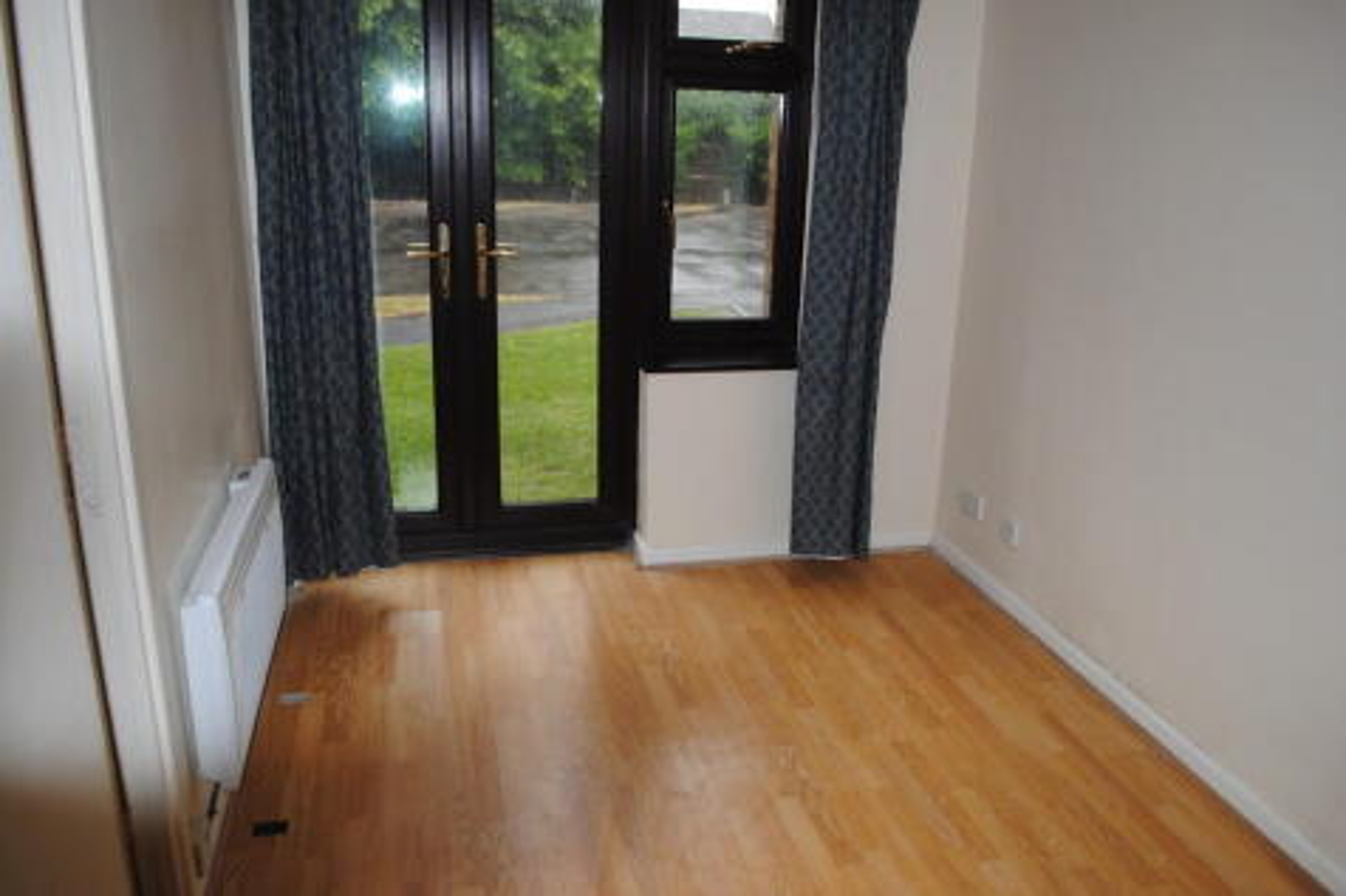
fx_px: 1009
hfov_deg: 67.4
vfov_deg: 47.9
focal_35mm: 27
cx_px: 673
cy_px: 448
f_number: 3.5
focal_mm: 18
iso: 200
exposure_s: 1/60
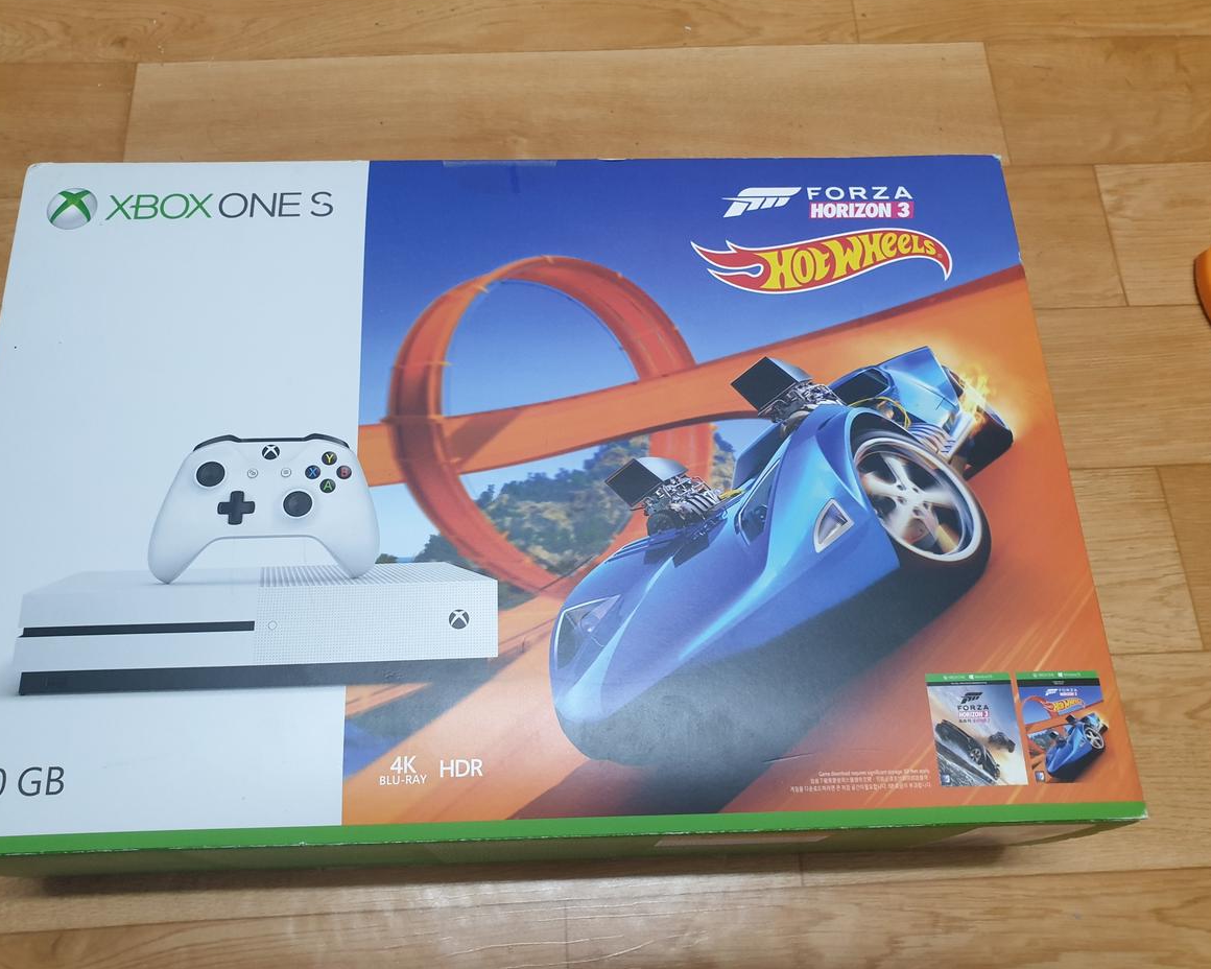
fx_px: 1004
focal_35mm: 28
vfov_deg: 51.5
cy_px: 486
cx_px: 557
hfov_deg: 62.1
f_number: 2.4
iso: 320
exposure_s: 1/60
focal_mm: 4.3
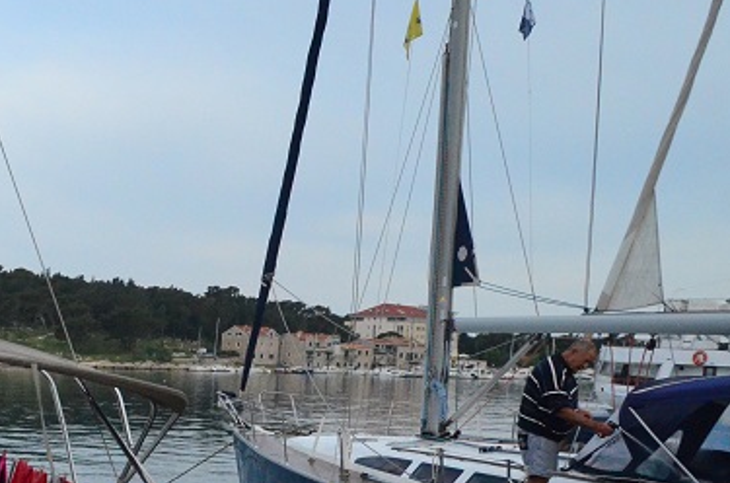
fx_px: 971
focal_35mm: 48
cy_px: 408
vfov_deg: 27.2
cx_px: -215
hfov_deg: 31.7
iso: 3200
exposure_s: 1/6400
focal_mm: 12
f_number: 6.3
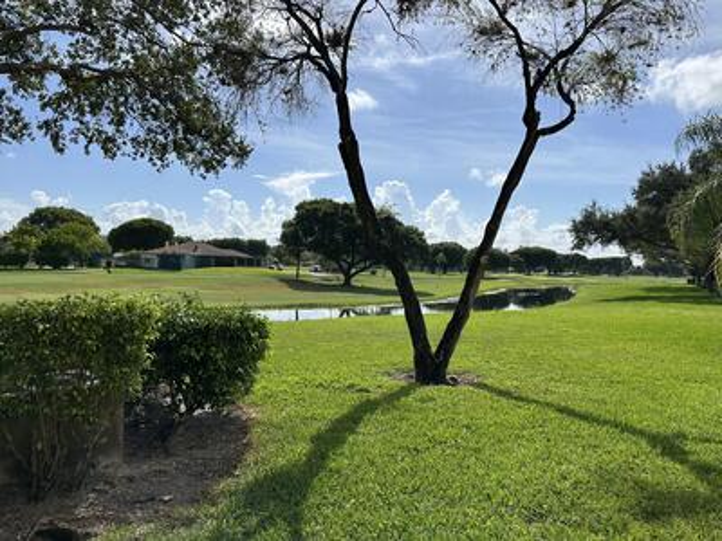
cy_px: 270
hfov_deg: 71.6
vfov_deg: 56.8
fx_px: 501
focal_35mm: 24
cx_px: 361
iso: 80
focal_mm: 6.86
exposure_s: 1/6623
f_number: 1.78
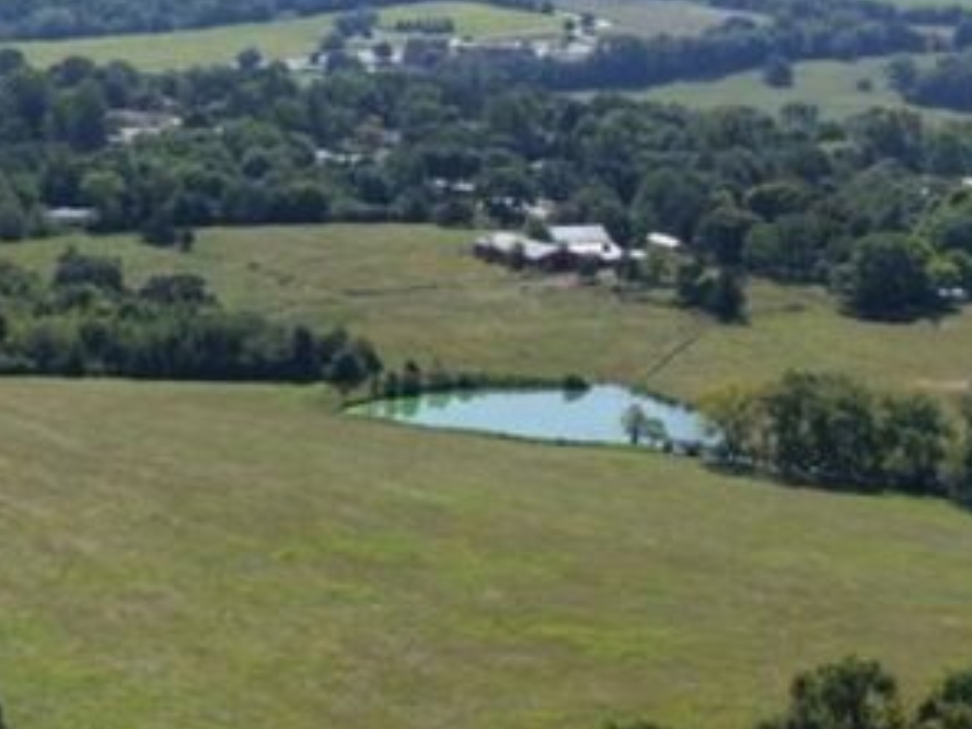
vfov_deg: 15.9
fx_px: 2611
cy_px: 254
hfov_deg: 18.5
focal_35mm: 93
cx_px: -509
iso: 100
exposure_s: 1/1000
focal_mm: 14.45
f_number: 2.8
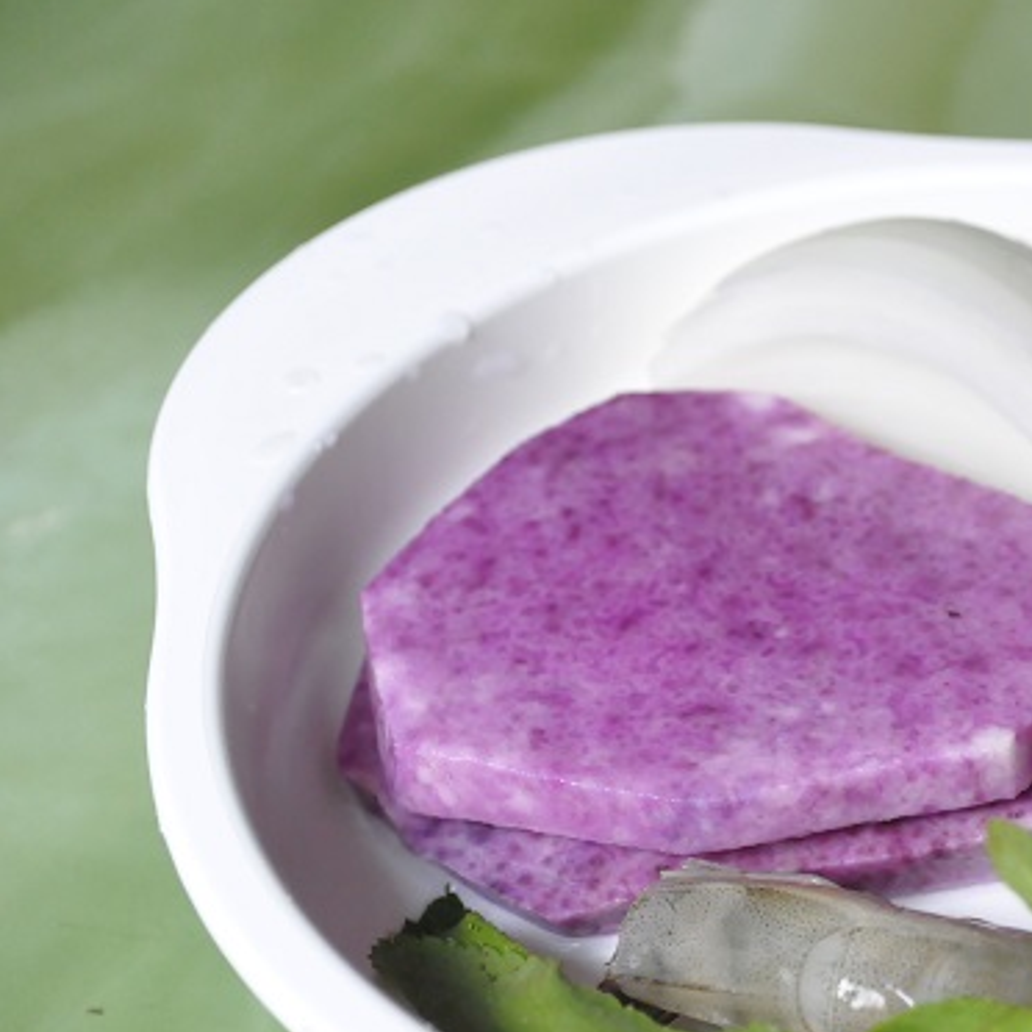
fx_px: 3373
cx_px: 1007
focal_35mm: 100
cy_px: 621
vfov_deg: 17.4
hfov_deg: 17.0
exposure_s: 1/60
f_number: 6.3
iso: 2500
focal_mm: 40
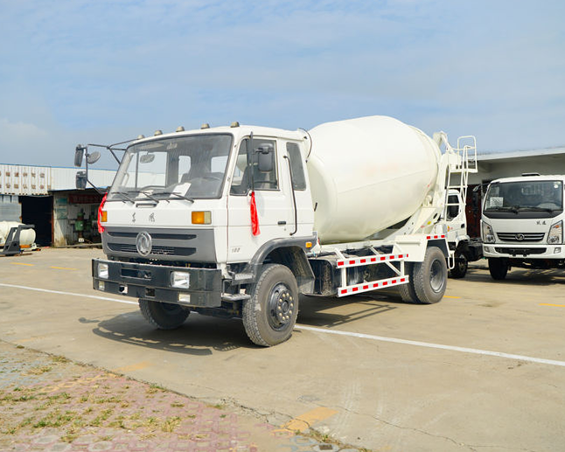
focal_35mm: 36
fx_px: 602
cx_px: 282
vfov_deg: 41.2
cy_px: 221
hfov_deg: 50.3
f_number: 3.5
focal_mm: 31
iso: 200
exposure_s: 1/2500
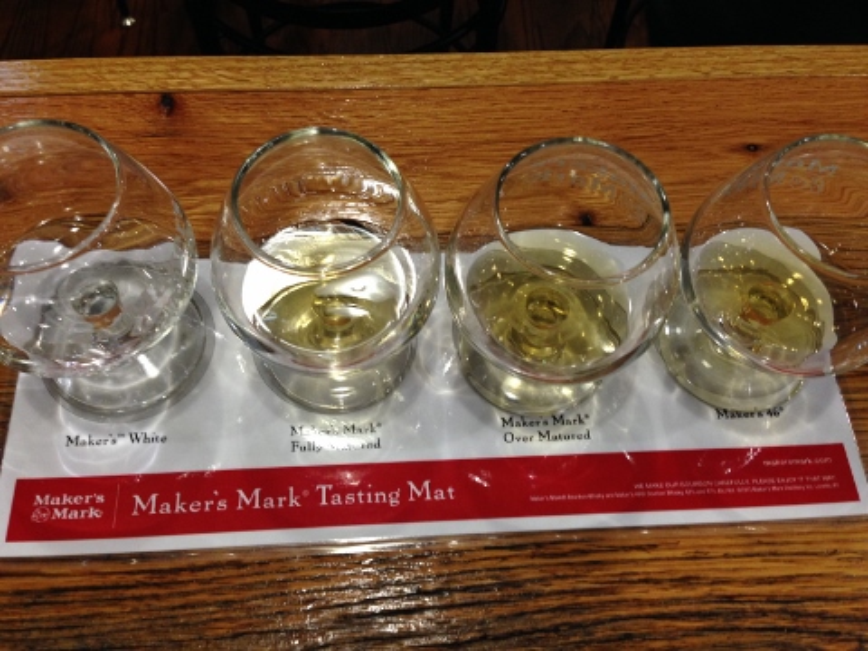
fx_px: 827
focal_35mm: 33
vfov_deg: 42.9
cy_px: 326
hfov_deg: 55.4
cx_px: 434
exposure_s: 1/20
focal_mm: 4.12
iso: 100
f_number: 2.4
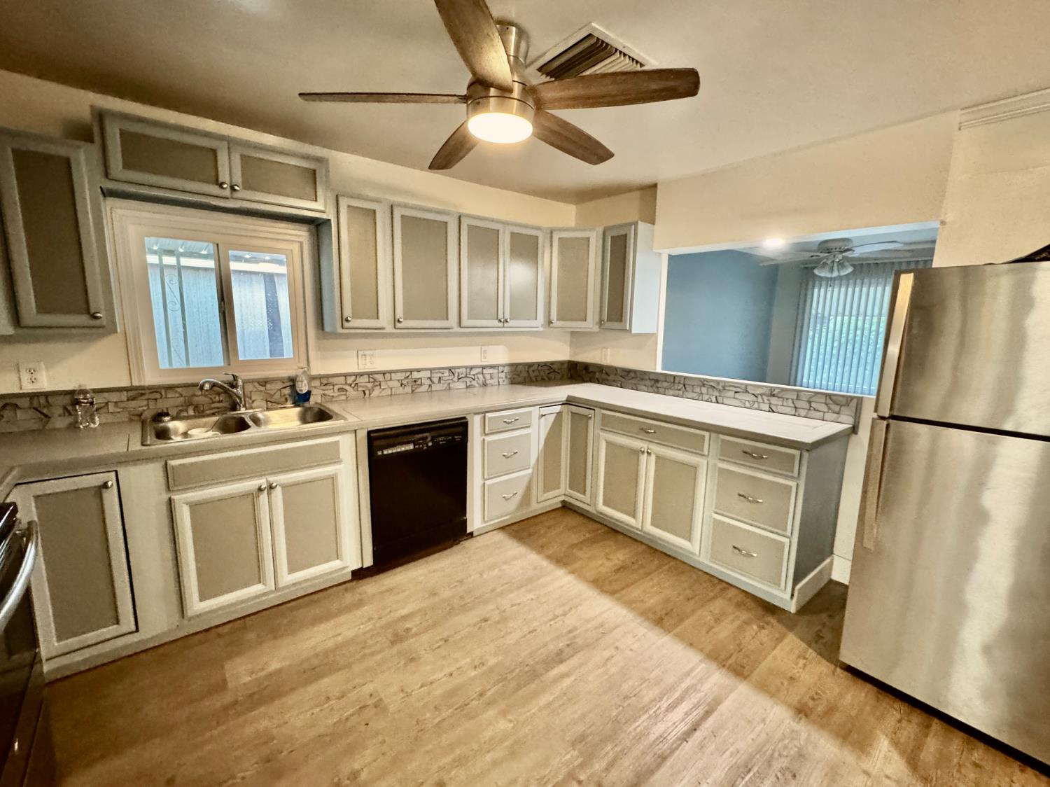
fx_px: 425
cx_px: 525
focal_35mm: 14
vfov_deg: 85.6
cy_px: 394
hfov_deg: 102.1
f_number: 2.2
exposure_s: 1/40
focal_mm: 2.22
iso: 800
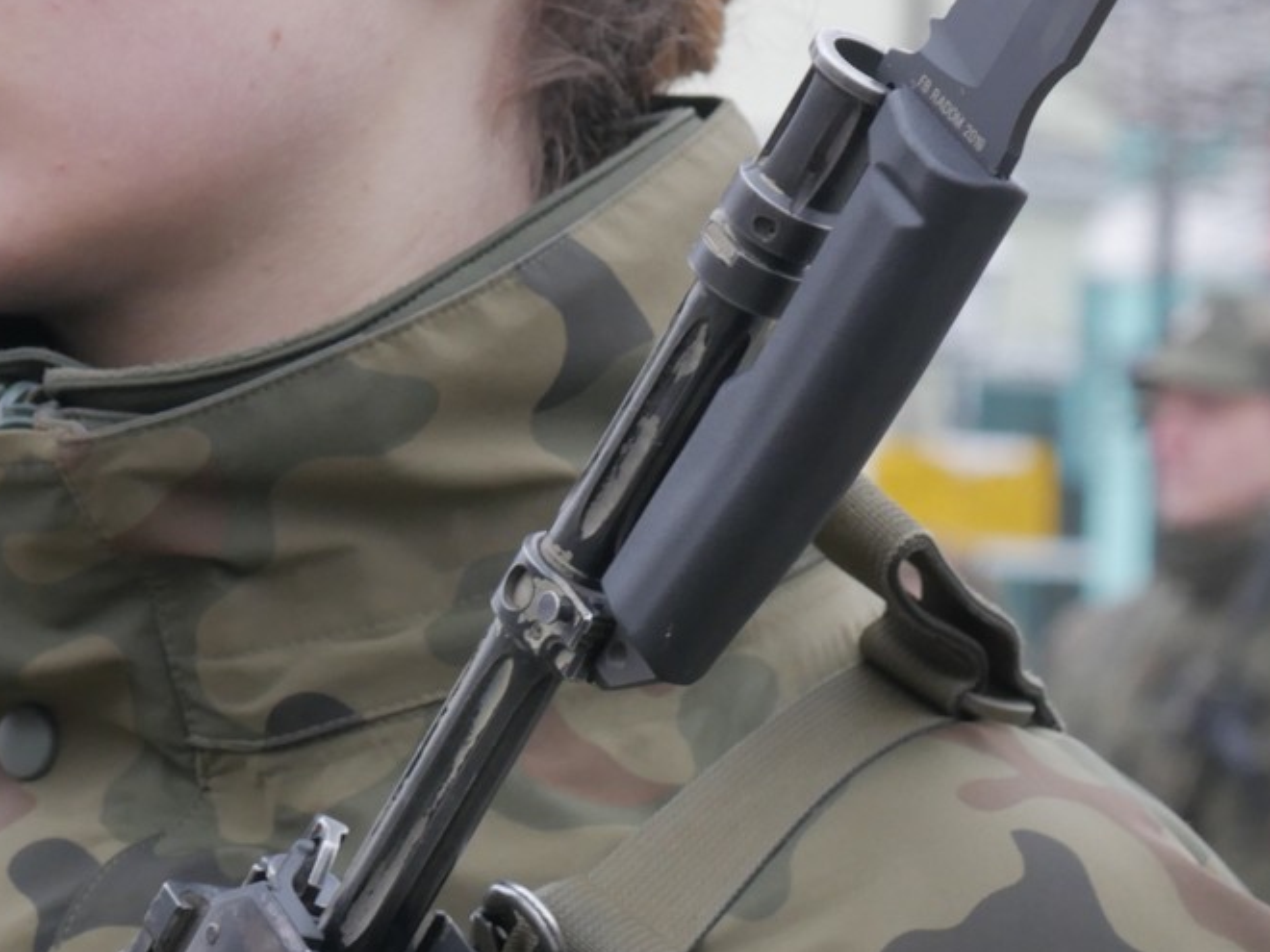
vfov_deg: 5.6
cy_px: 92
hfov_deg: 7.4
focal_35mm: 266
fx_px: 9759
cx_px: -27
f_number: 8
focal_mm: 61
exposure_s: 1/100
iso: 800
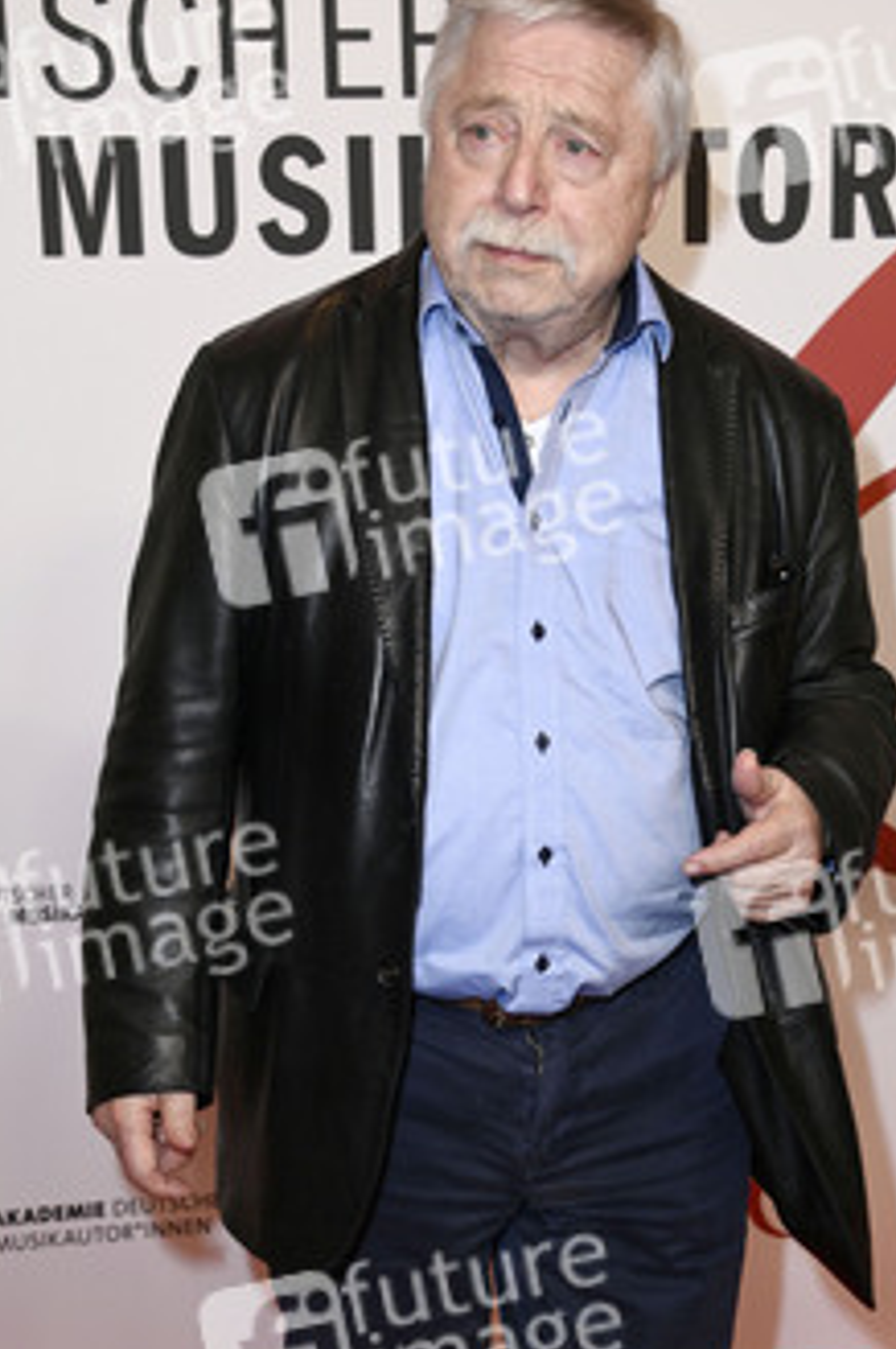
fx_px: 2282
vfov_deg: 32.9
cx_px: 530
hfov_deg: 22.2
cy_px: 716
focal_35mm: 61
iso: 800
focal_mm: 50
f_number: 5.6
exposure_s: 1/250
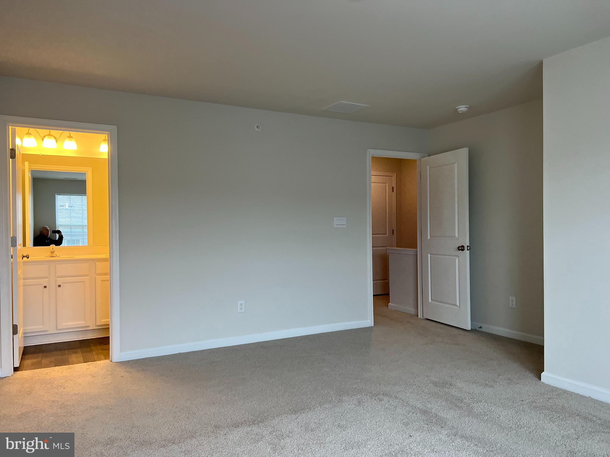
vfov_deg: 53.1
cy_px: 228
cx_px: 305
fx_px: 458
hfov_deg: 67.3
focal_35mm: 26
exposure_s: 1/120
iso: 125
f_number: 1.5
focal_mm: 5.7
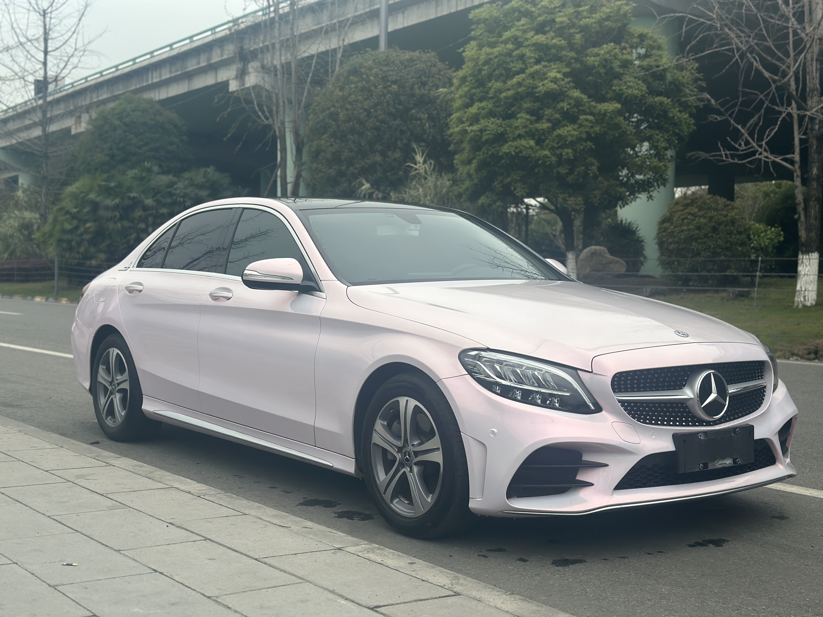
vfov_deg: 30.3
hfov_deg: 39.7
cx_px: 412
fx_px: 1141
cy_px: 308
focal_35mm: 48
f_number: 1.78
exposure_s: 1/3155
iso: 80
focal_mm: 6.86
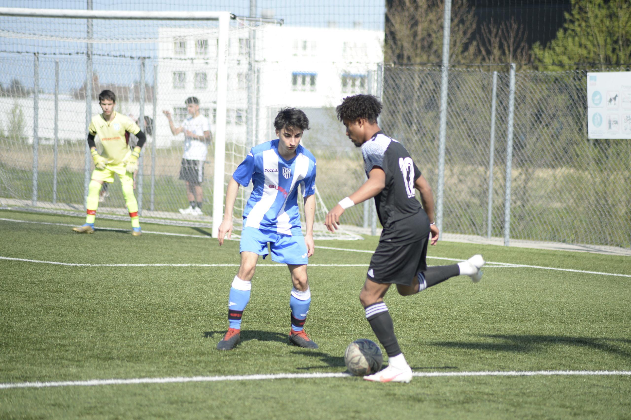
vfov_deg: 6.5
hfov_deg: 9.8
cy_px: 210
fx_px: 3677
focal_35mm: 210
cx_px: 316
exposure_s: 1/640
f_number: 4.8
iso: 160
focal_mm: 210
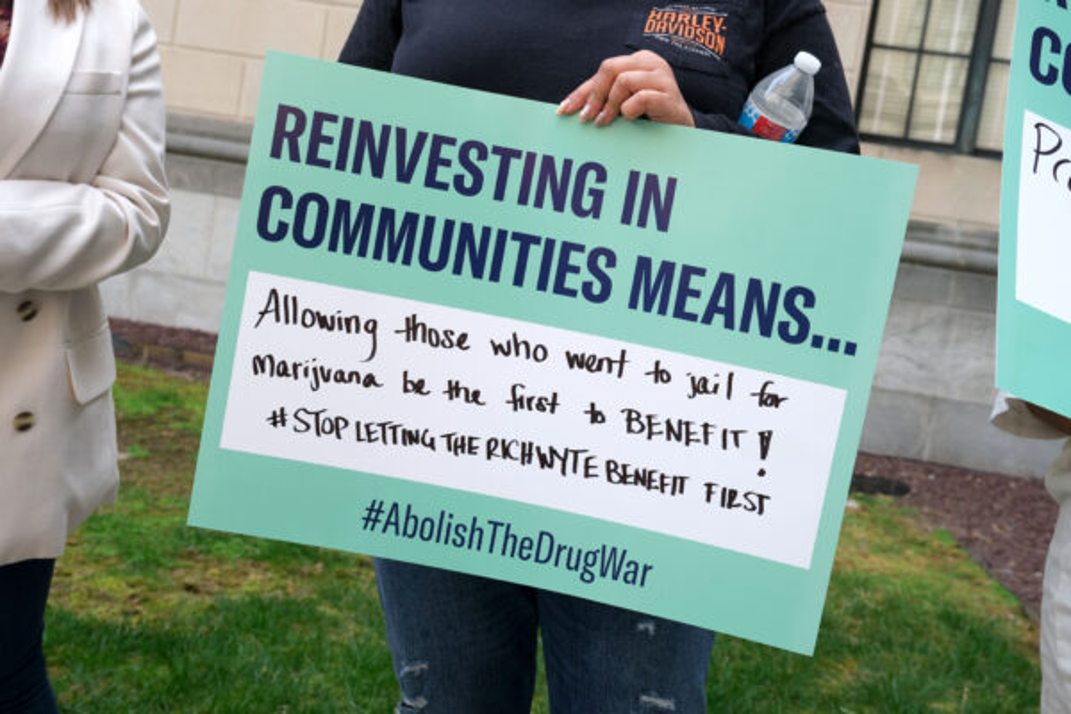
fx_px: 1220
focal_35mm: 41
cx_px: 536
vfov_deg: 32.6
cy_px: 357
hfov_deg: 47.4
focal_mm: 27.5
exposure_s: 1/250
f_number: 5.6
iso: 400
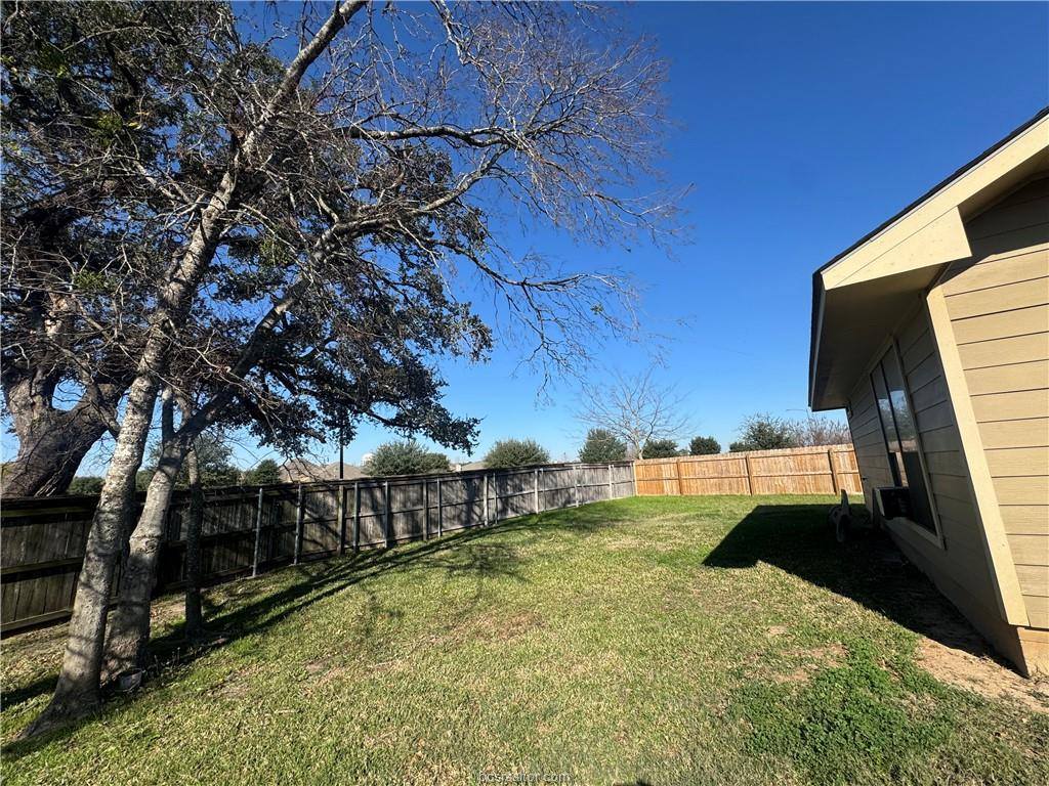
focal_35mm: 14
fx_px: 424
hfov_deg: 102.1
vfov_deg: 85.7
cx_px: 524
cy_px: 393
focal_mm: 2.22
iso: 40
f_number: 2.2
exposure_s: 1/1880
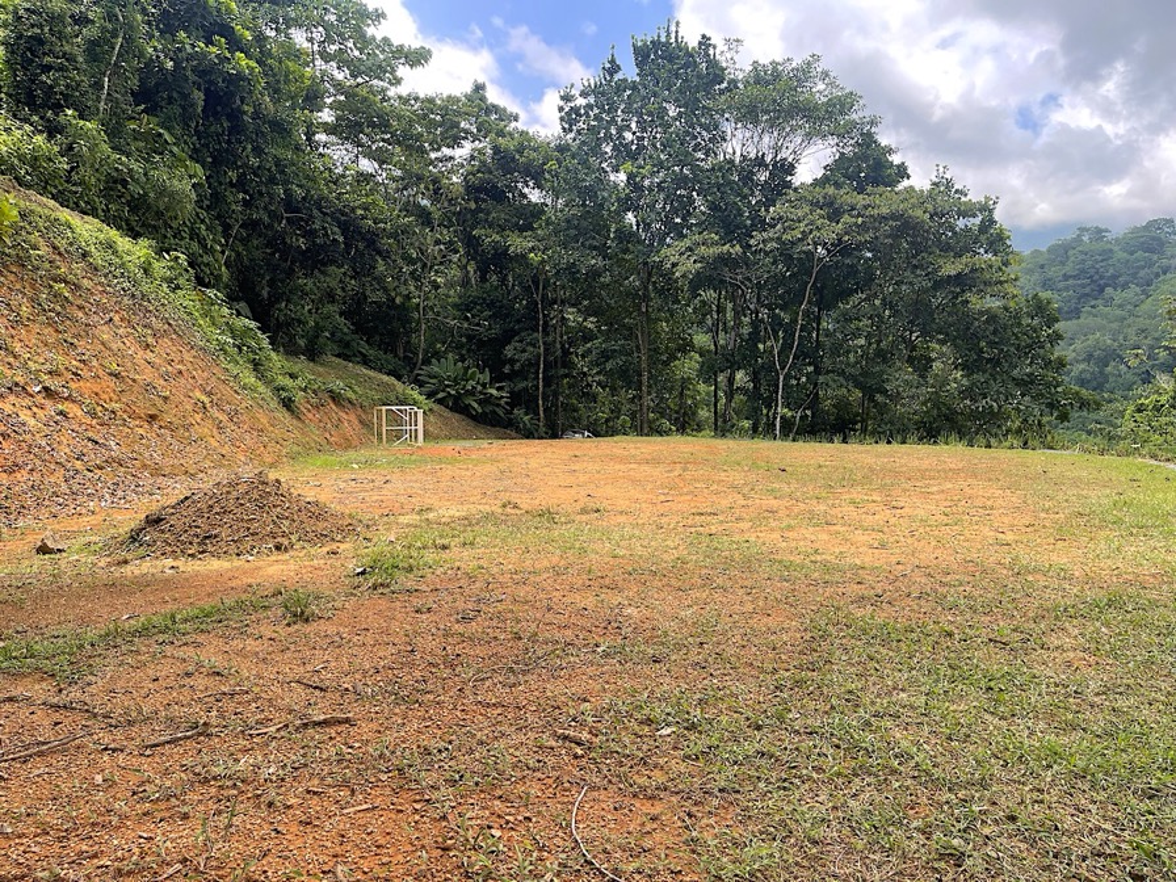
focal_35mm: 25
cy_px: 441
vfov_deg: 54.9
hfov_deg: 69.4
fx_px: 849
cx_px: 588
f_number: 1.6
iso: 32
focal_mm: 5.1
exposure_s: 1/713
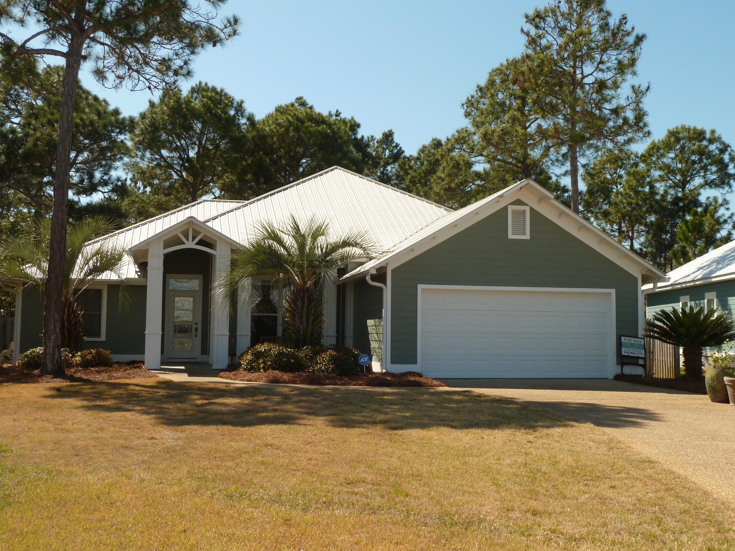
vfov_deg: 36.0
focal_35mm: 40
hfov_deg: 46.8
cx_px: 368
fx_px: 849
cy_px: 276
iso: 80
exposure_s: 1/400
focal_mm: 6.5
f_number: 4.5
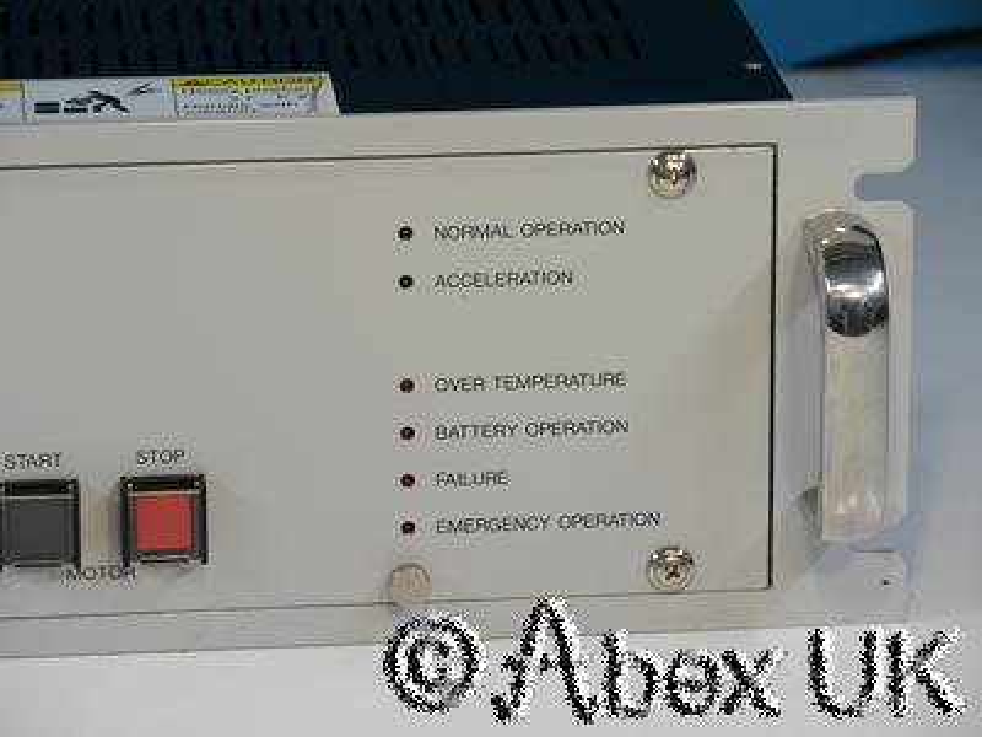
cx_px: 491
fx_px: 5503
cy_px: 368
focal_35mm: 194
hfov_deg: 10.2
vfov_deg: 7.7
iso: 200
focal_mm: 97
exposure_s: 1/6
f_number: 8
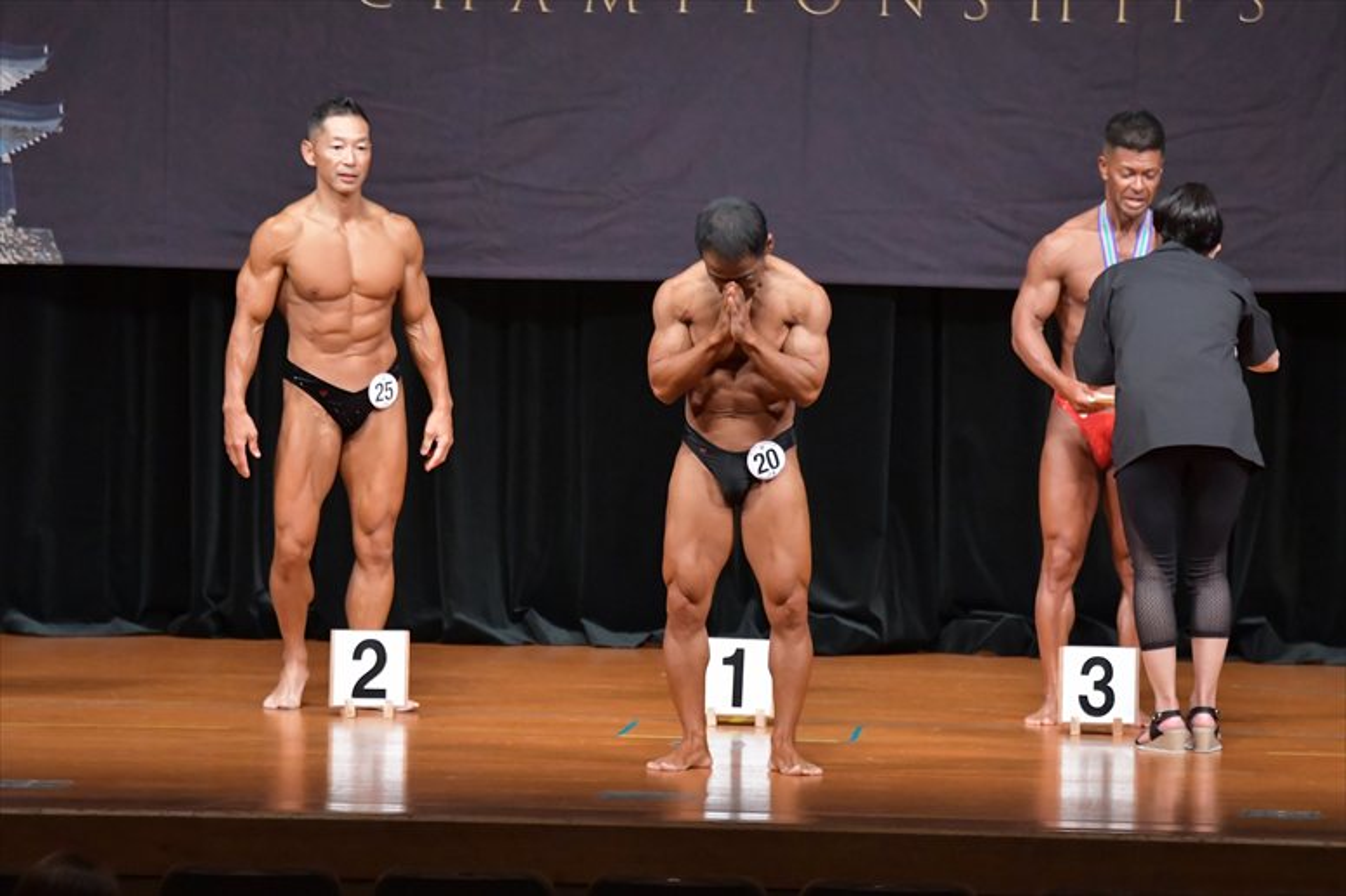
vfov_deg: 6.1
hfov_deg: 9.2
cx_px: 673
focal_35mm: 225
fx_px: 8409
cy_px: 448
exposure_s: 1/400
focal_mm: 150
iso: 6400
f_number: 5.6
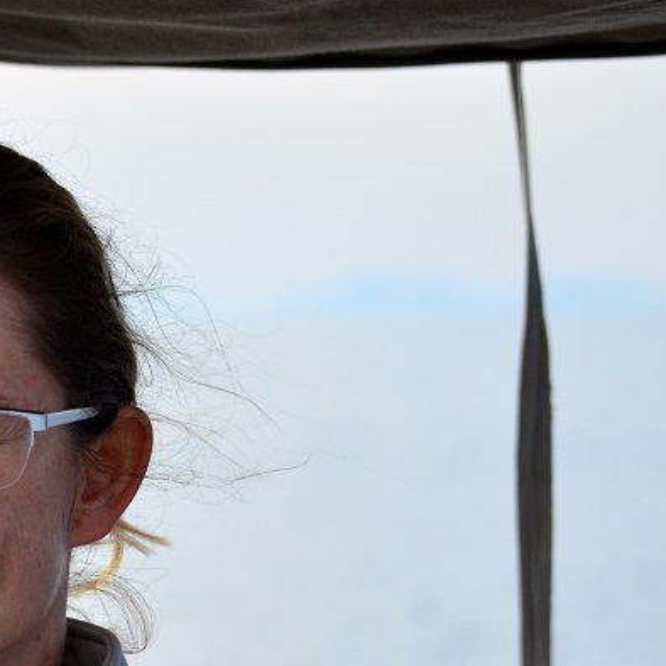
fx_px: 4919
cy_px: 467
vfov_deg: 7.7
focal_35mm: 226
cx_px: -172
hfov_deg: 7.7
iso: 800
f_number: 4.5
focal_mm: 70
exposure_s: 1/3200
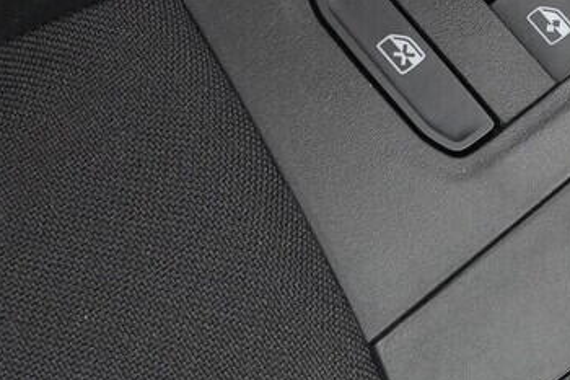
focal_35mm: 148
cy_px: -162
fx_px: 2342
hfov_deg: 13.3
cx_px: 774
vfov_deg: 9.1
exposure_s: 1/200
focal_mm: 24
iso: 2500
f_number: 6.3
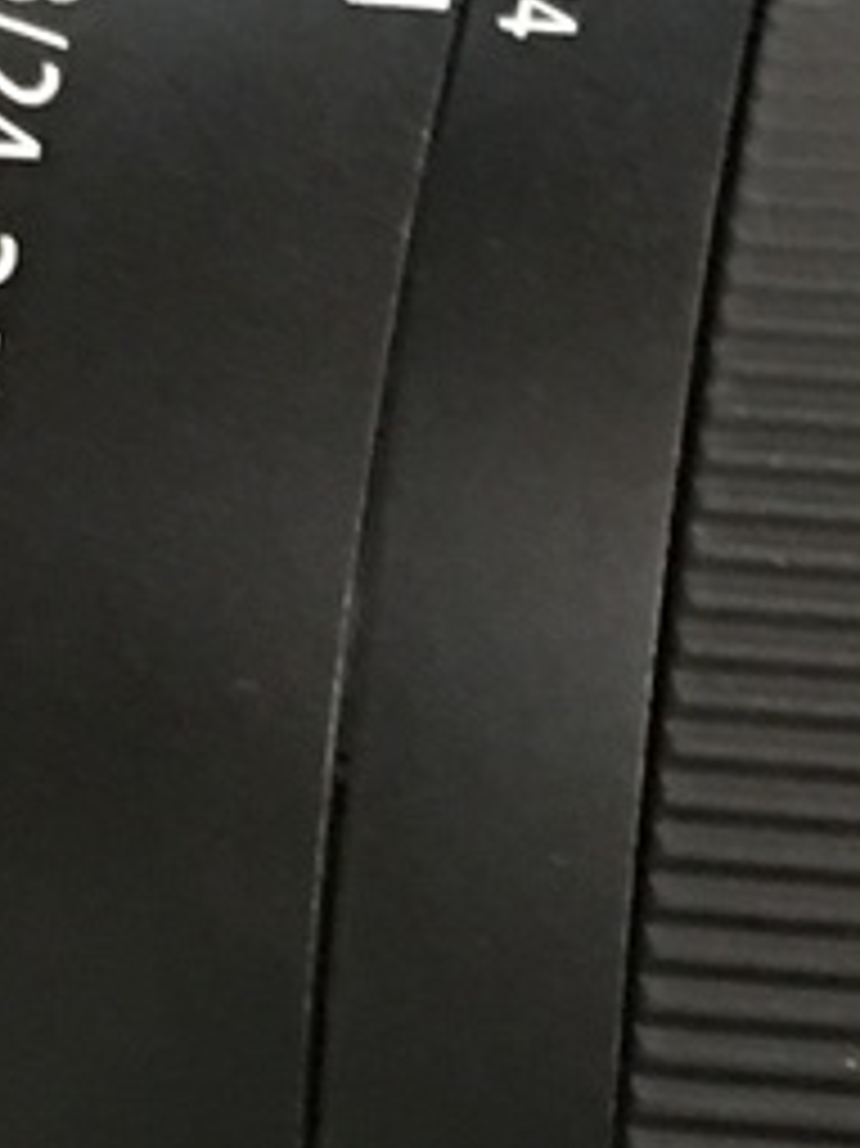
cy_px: 999
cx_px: 801
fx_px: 6034
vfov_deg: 10.8
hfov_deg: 8.1
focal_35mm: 182
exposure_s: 1/4
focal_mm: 4.15
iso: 80
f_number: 2.2
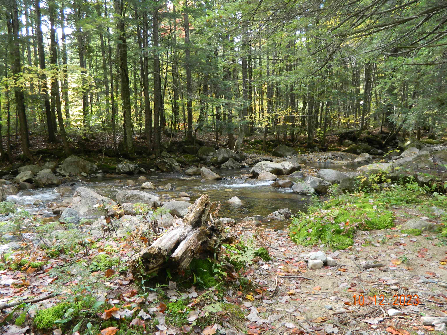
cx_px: 224
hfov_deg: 69.4
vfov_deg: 54.9
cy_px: 168
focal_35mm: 25
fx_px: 323
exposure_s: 1/40
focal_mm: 4.5
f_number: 3.1
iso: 80
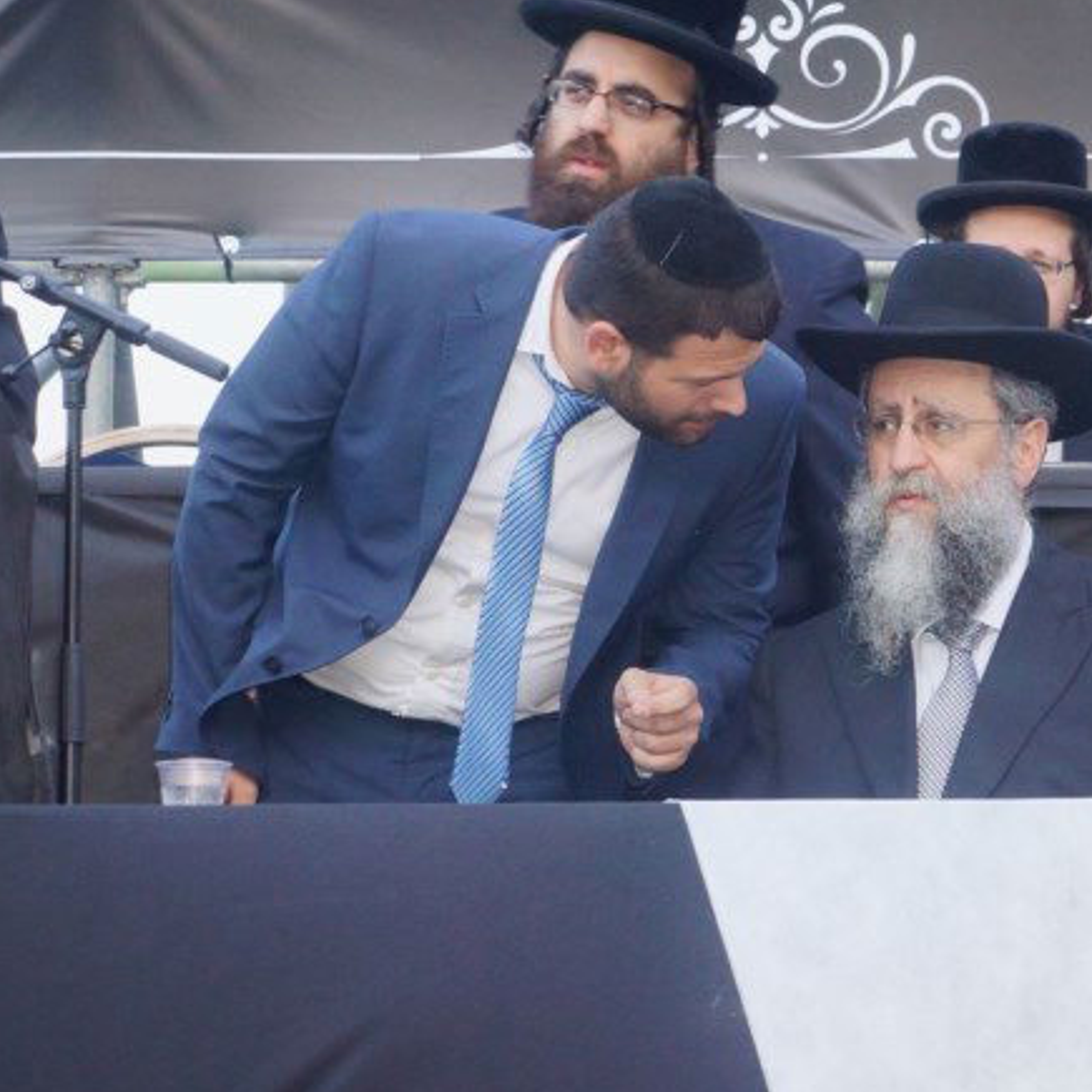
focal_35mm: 165
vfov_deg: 10.6
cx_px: 1077
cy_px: 432
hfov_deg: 10.5
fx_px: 5889
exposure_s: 1/100
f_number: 5.6
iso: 800
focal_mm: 55
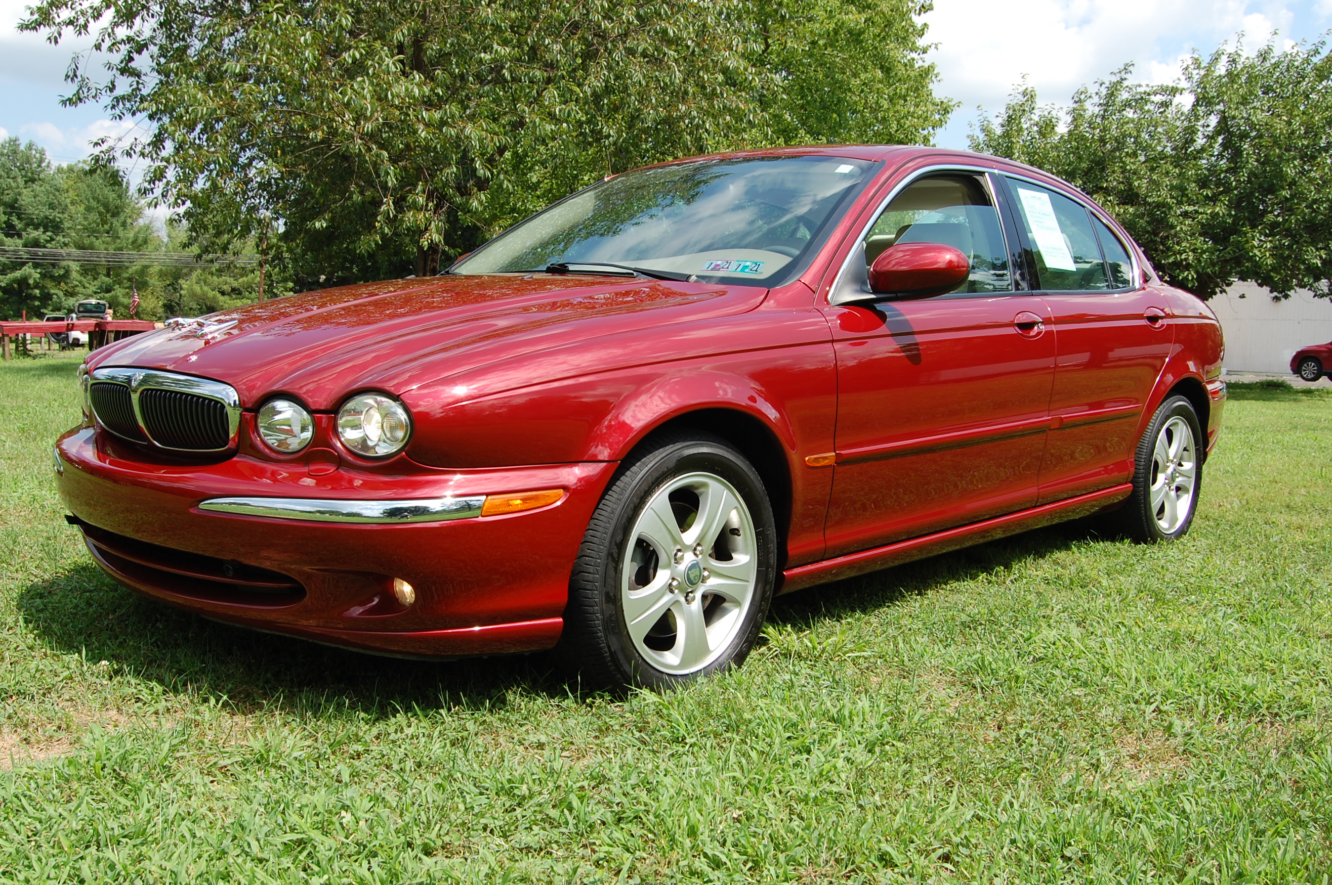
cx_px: 641
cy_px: 473
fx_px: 1204
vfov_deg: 40.4
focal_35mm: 33
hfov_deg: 57.9
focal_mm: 19
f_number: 8
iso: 200
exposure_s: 1/250
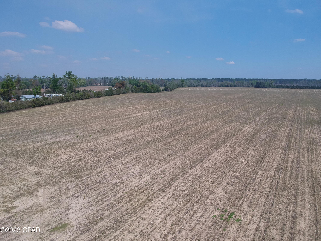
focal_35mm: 25
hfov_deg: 69.4
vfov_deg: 54.9
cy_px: 120
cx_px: 160
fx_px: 232
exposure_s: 1/1600
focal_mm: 4.49
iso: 100
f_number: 2.6
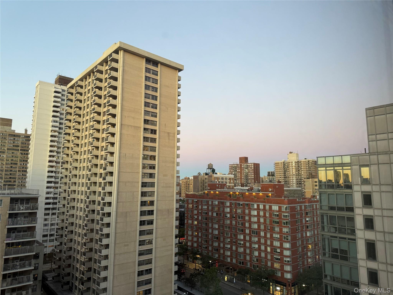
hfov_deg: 71.6
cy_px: 148
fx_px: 272
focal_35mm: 24
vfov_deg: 56.8
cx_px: 196
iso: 200
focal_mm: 6.76
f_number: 1.78
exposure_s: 1/98
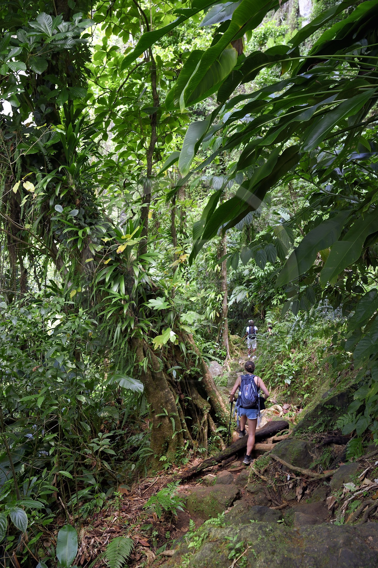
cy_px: 284
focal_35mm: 30
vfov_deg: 62.0
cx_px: 189
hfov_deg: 43.6
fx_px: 473
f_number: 6.3
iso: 200
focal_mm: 30
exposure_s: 1/25
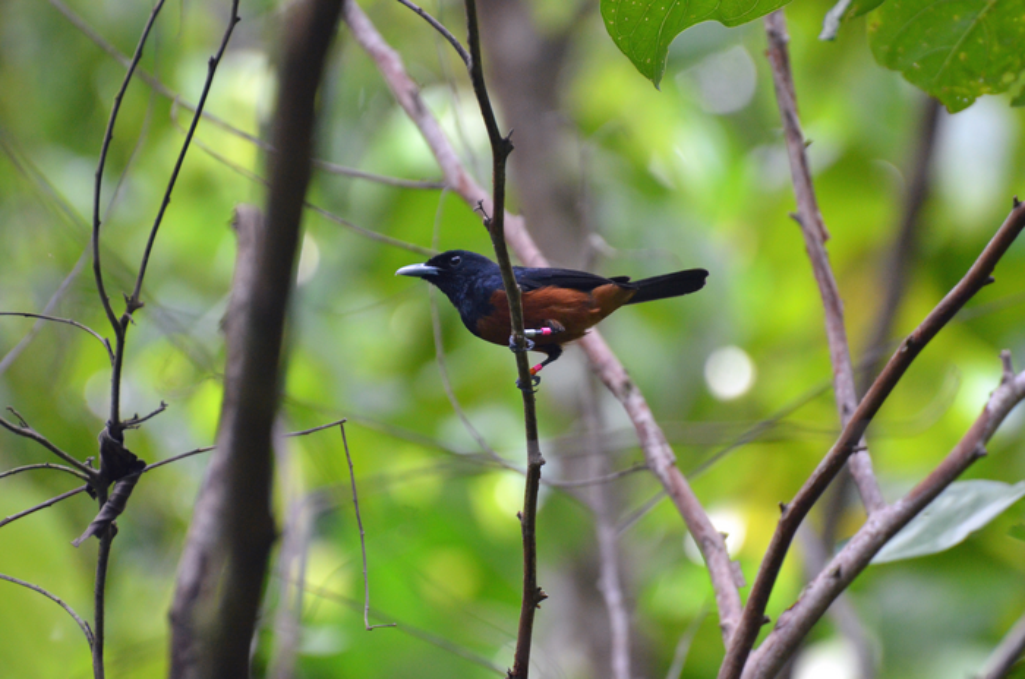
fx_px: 12789
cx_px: 512
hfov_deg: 4.6
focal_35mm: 450
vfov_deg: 3.0
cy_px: 340
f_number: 5.6
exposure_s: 1/250
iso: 1600
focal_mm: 300
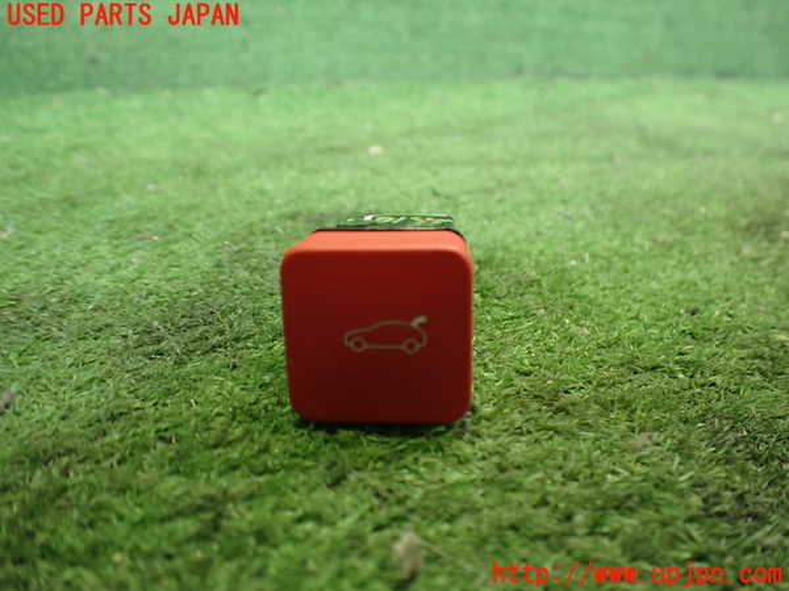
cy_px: 296
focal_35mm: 30
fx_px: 684
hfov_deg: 60.0
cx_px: 394
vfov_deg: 46.8
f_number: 2.3
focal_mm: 5.4
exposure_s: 1/30
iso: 800
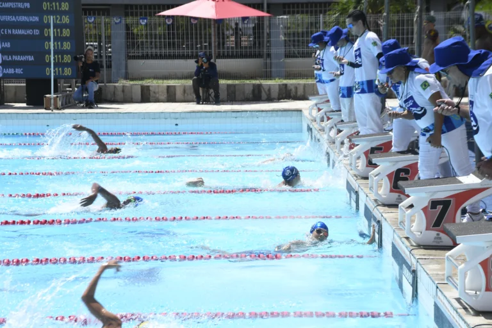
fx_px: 1435
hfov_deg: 19.5
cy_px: 164
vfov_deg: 13.0
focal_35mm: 105
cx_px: 246
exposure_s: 1/250
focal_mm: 70
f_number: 10
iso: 125
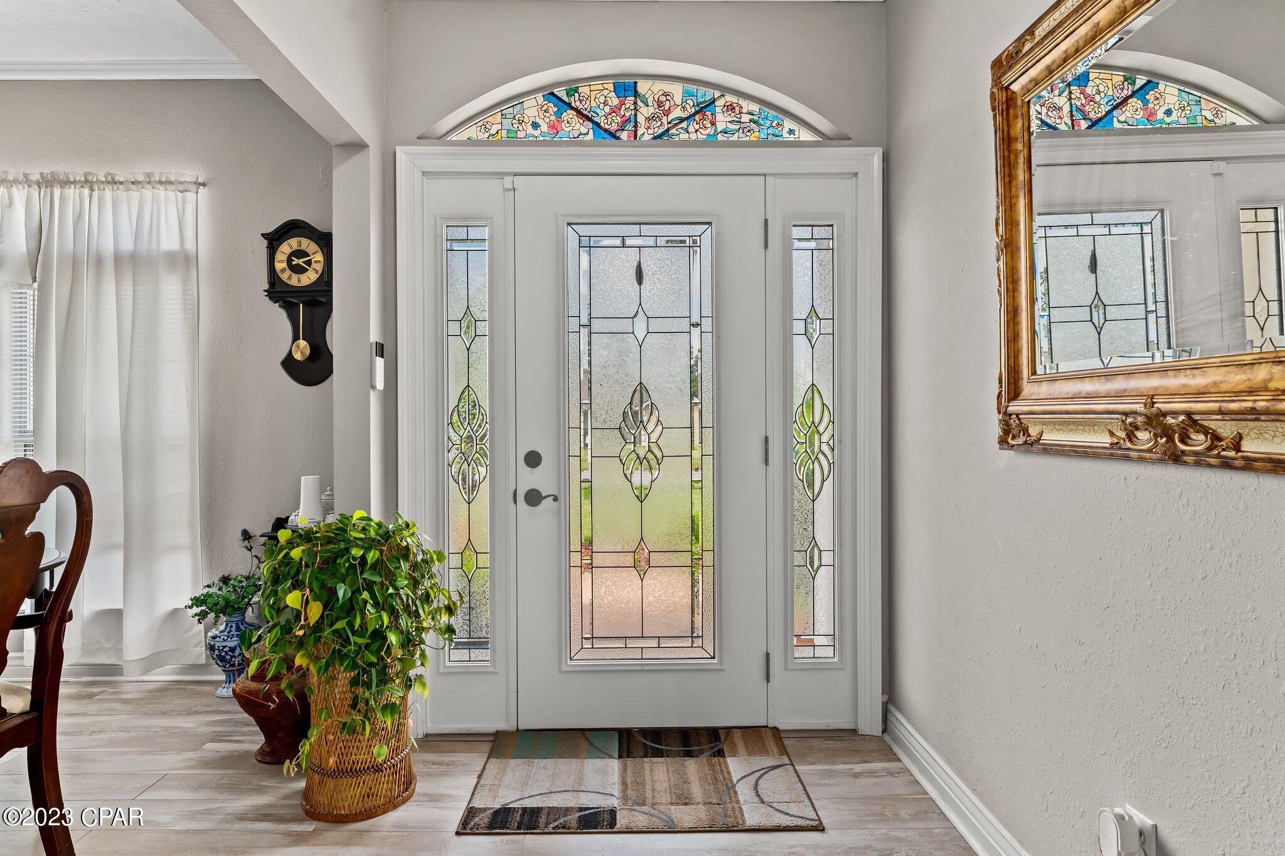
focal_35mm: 19
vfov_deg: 64.5
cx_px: 642
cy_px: 428
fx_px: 678
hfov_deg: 86.9
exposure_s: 1/8
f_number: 8
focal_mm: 19
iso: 160
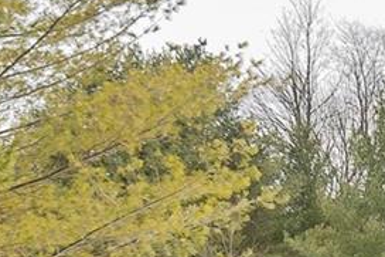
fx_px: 1208
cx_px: 626
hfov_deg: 16.1
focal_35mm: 113
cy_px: 404
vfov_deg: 11.5
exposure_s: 1/100
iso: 100
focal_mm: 10
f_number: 5
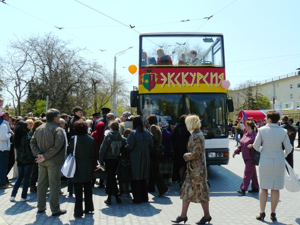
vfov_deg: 39.7
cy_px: 112
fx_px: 312
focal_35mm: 36
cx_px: 150
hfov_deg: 51.4
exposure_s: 1/400
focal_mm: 6
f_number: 7.1
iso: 200
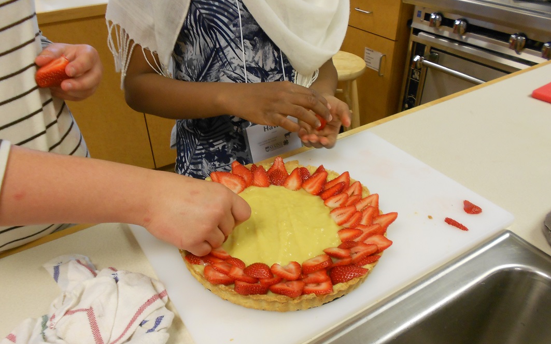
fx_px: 420
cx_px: 272
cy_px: 198
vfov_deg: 44.4
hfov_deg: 66.5
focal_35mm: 28
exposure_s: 1/30
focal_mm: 4.6
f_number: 3.2
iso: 160
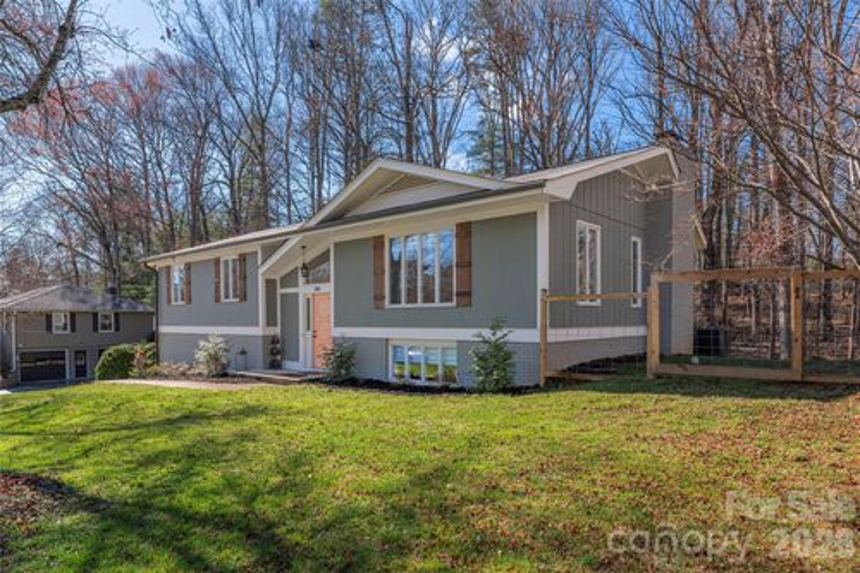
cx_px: 430
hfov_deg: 78.6
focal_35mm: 22
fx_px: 525
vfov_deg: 57.2
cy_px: 286
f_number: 7.1
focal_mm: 22
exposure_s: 1/1250
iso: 320
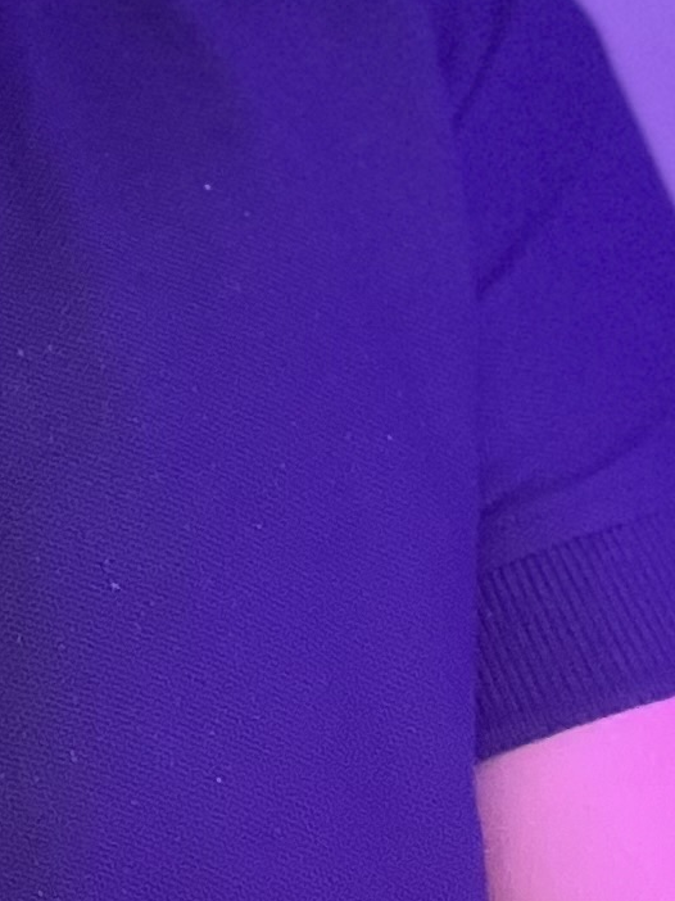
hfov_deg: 10.3
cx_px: -672
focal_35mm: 132
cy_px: -560
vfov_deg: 13.8
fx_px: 3434
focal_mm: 2.71
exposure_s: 1/35
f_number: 2.2
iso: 400
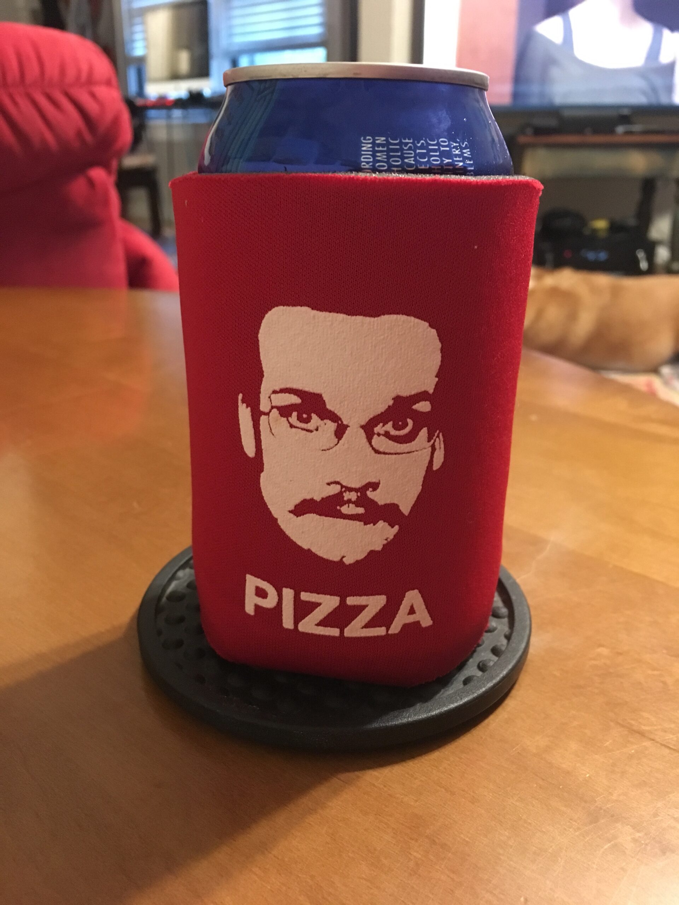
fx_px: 758
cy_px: 452
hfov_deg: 48.2
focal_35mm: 29
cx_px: 340
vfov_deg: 61.7
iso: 500
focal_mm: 4.15
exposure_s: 1/15
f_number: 2.2
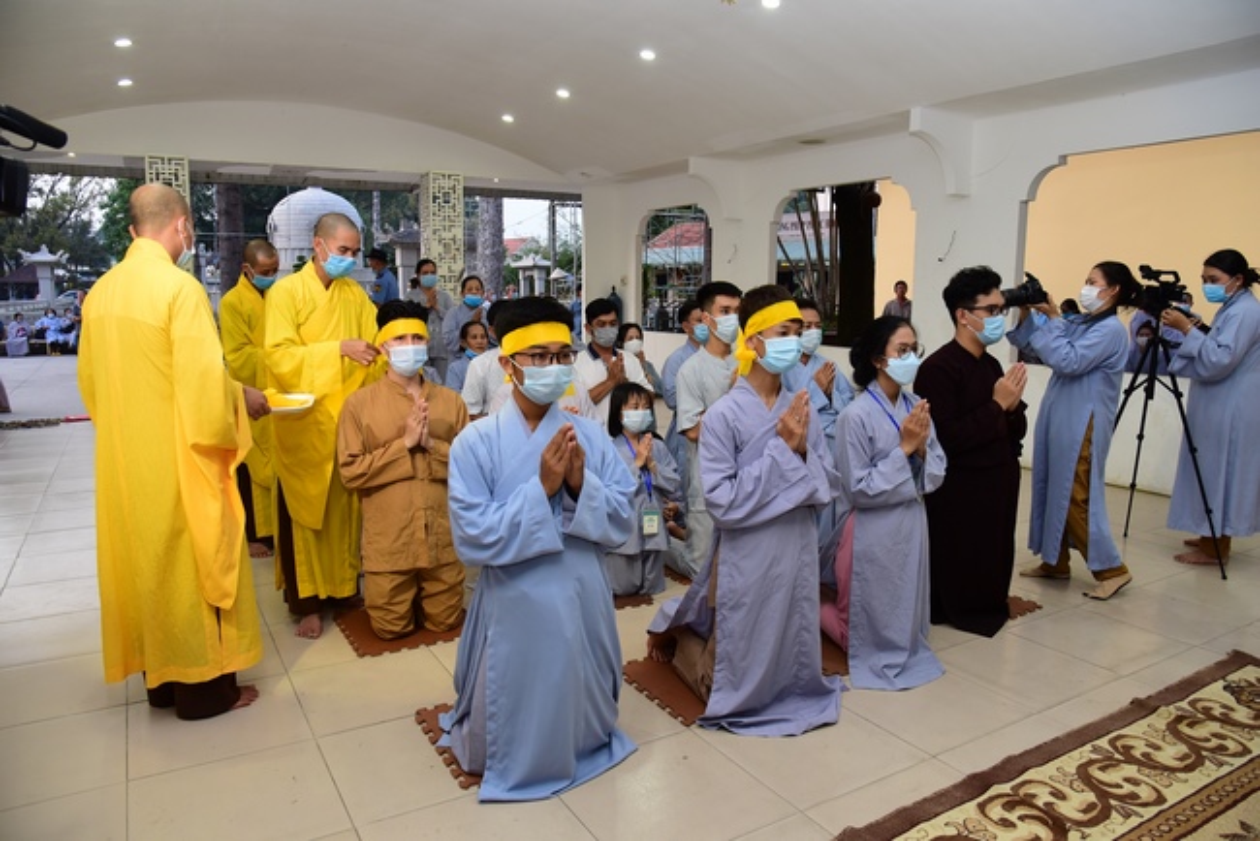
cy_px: 420
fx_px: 840
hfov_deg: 73.7
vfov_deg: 53.2
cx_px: 630
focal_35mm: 24
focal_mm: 24
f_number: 5.6
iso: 1250
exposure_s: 1/60
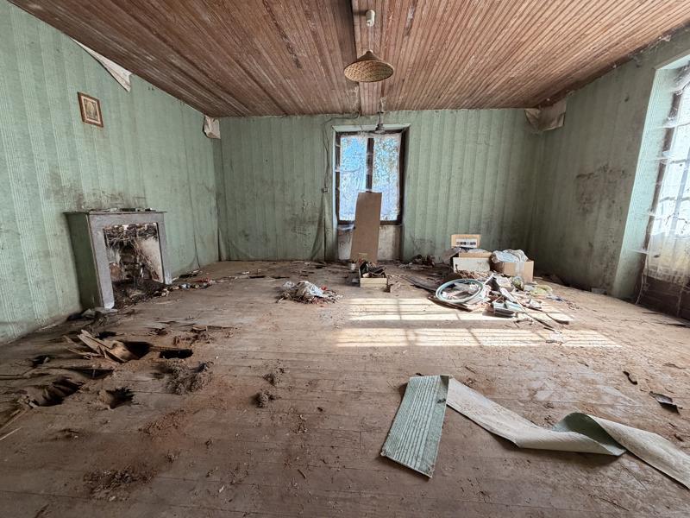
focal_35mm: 14
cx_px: 345
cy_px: 259
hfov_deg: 102.1
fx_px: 279
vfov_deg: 85.7
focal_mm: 2.22
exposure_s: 1/121
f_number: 2.2
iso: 320
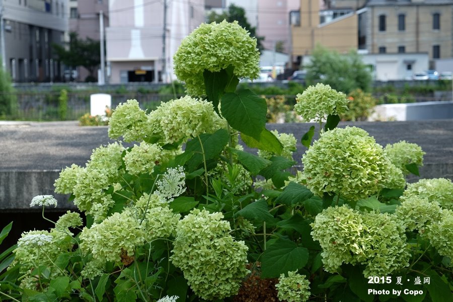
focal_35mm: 79
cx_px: 226
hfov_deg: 25.7
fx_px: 994
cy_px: 151
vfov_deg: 17.3
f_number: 7.1
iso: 100
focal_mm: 52.7
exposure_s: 1/85
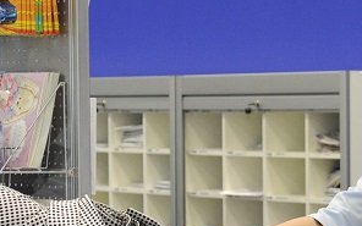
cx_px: 445
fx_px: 1707
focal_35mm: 173
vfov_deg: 7.6
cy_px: 108
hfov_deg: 11.8
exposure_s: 1/125
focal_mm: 40
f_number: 4
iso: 1600
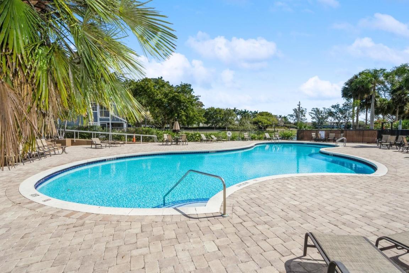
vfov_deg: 67.4
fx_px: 204
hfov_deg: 90.0
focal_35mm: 18
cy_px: 136
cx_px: 204
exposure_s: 1/250
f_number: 16
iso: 250
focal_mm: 12
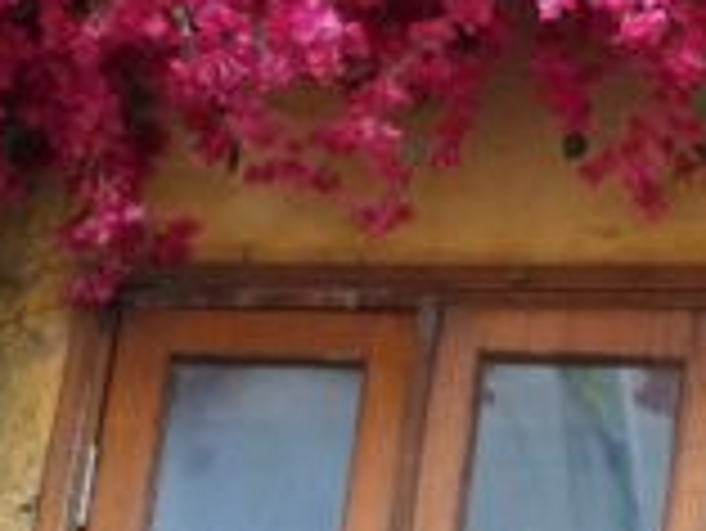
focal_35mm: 314
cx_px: 2042
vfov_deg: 4.7
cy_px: 1127
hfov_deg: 5.9
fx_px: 6409
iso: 800
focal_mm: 33
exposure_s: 1/3200
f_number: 1.8
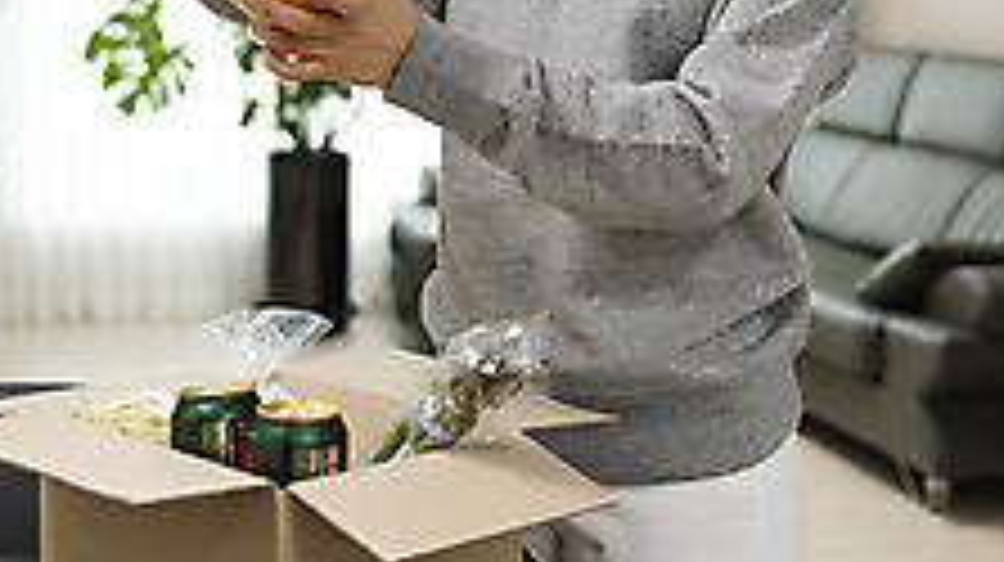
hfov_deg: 26.9
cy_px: -85
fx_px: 2101
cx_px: 479
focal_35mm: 79
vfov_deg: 14.8
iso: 500
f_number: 2.8
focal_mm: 42
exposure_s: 1/200
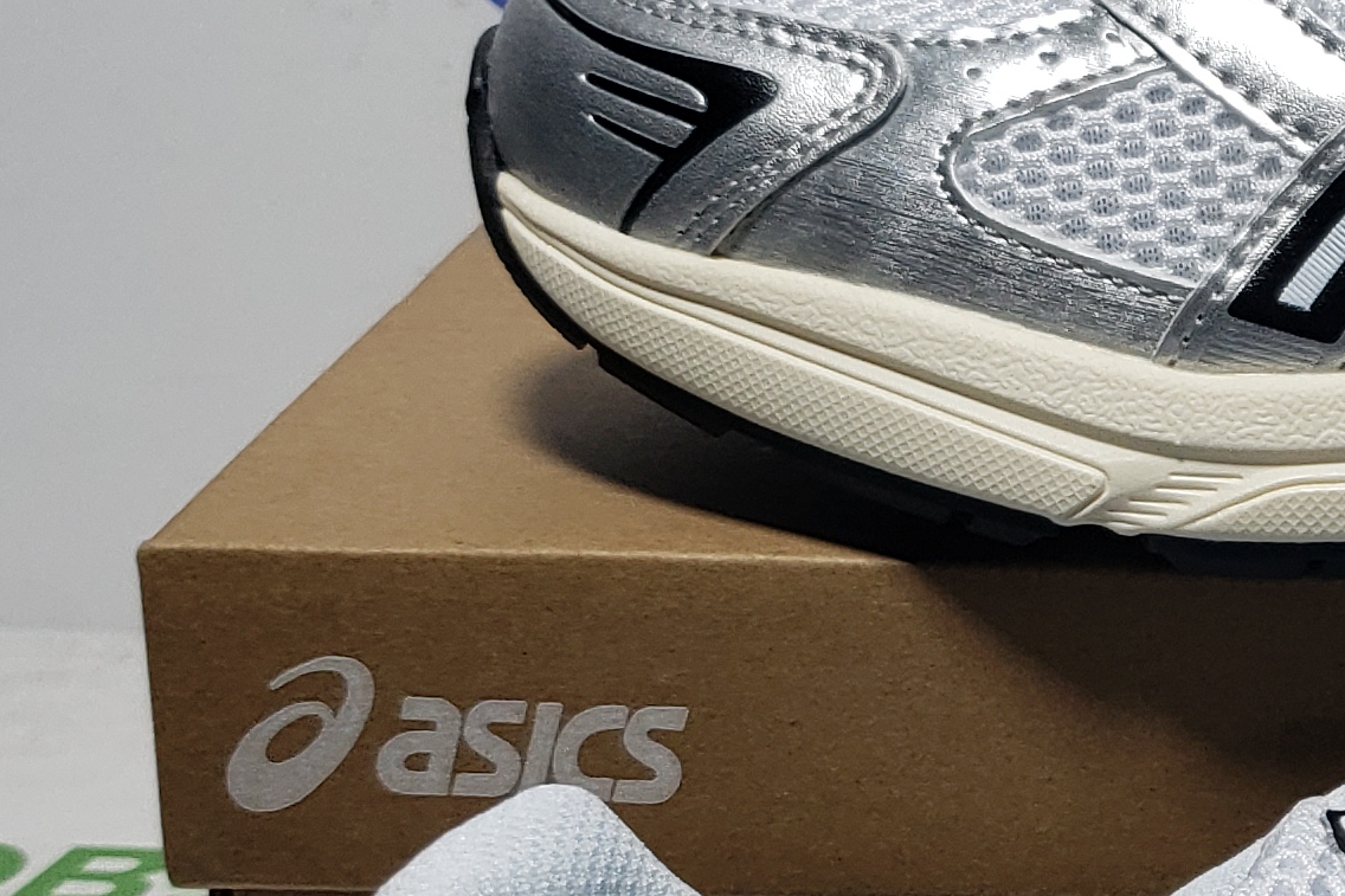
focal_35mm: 96
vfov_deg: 14.1
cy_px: 840
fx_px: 3586
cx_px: 1597
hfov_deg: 20.0
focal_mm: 4.3
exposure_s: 1/532
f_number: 1.5
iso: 50
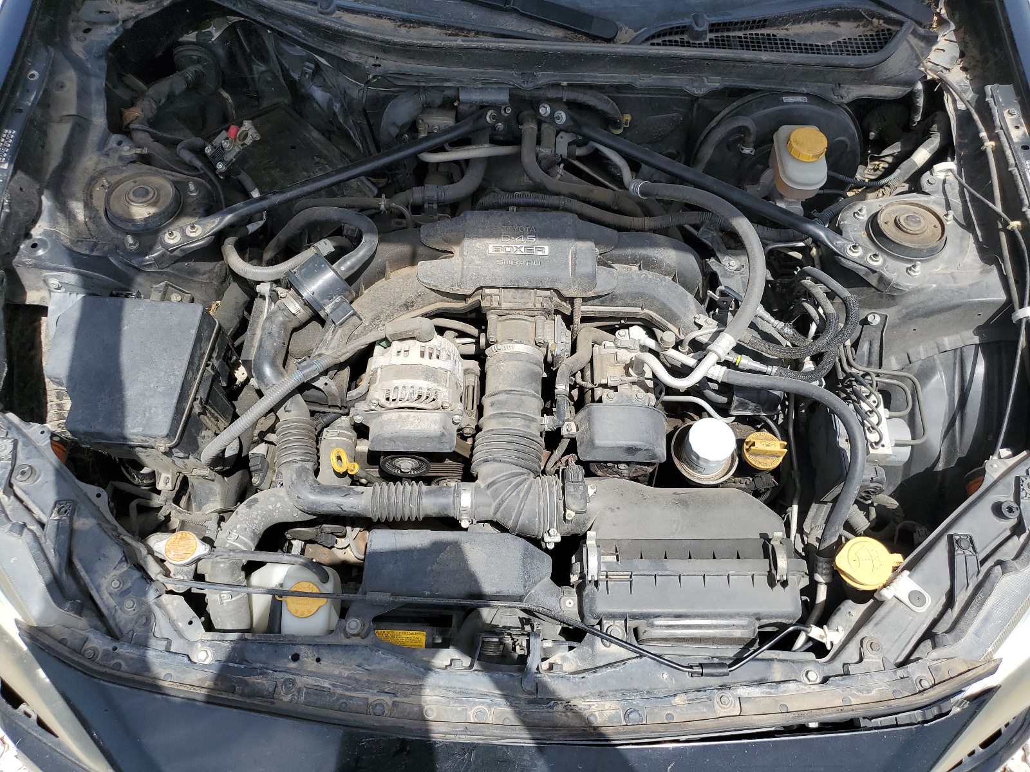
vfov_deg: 53.1
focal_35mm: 26
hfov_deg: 67.3
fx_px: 774
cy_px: 386
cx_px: 515
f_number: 1.5
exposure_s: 1/2500
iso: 50
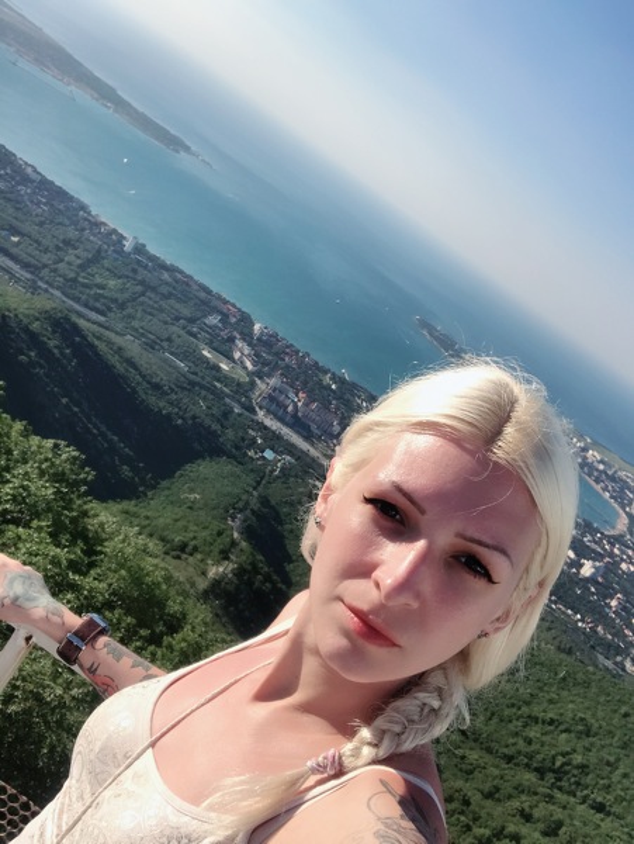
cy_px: 422
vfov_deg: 56.8
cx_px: 317
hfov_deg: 44.2
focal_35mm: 32
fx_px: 780
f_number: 2.2
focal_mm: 2.87
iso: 25
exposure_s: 1/1222
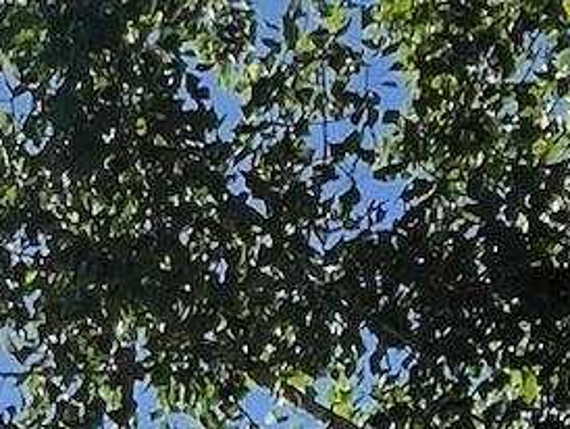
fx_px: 1599
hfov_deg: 20.2
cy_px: 1431
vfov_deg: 9.8
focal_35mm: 97
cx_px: 191
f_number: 1.8
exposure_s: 1/1876
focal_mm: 1.57
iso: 32
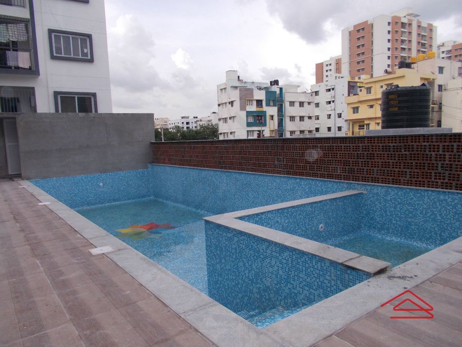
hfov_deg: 67.3
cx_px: 231
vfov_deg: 53.1
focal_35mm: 26
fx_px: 347
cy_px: 174
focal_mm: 4.6
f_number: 3.2
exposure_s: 1/500
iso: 80
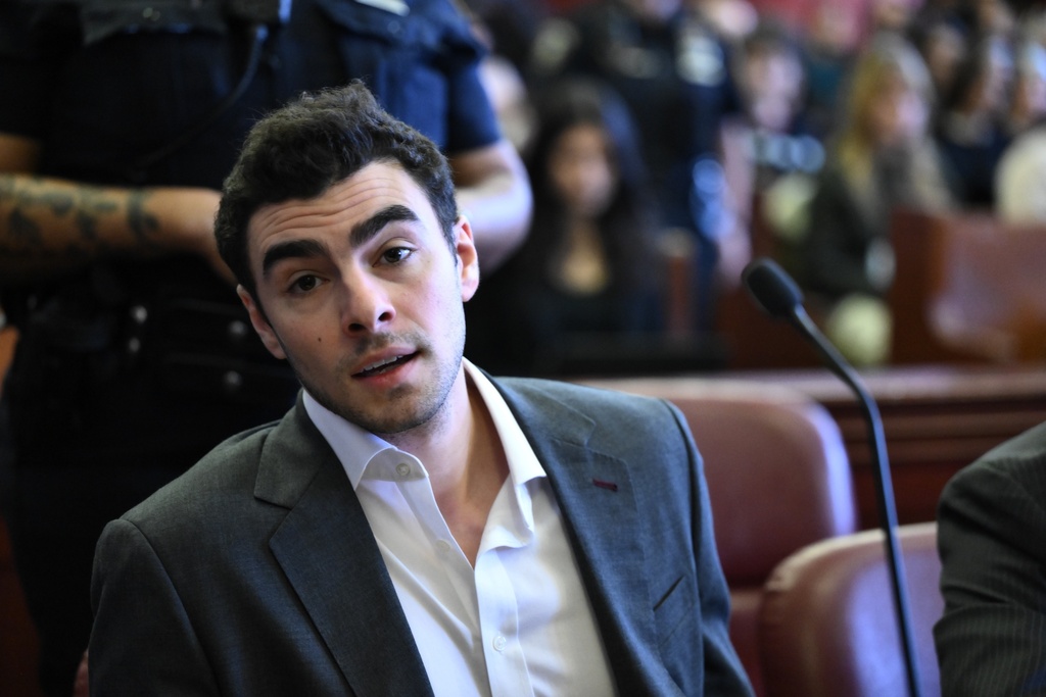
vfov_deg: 13.0
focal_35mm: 105
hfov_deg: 19.5
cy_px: 348
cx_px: 523
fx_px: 3051
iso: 4500
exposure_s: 1/200
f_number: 2.8
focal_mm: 105
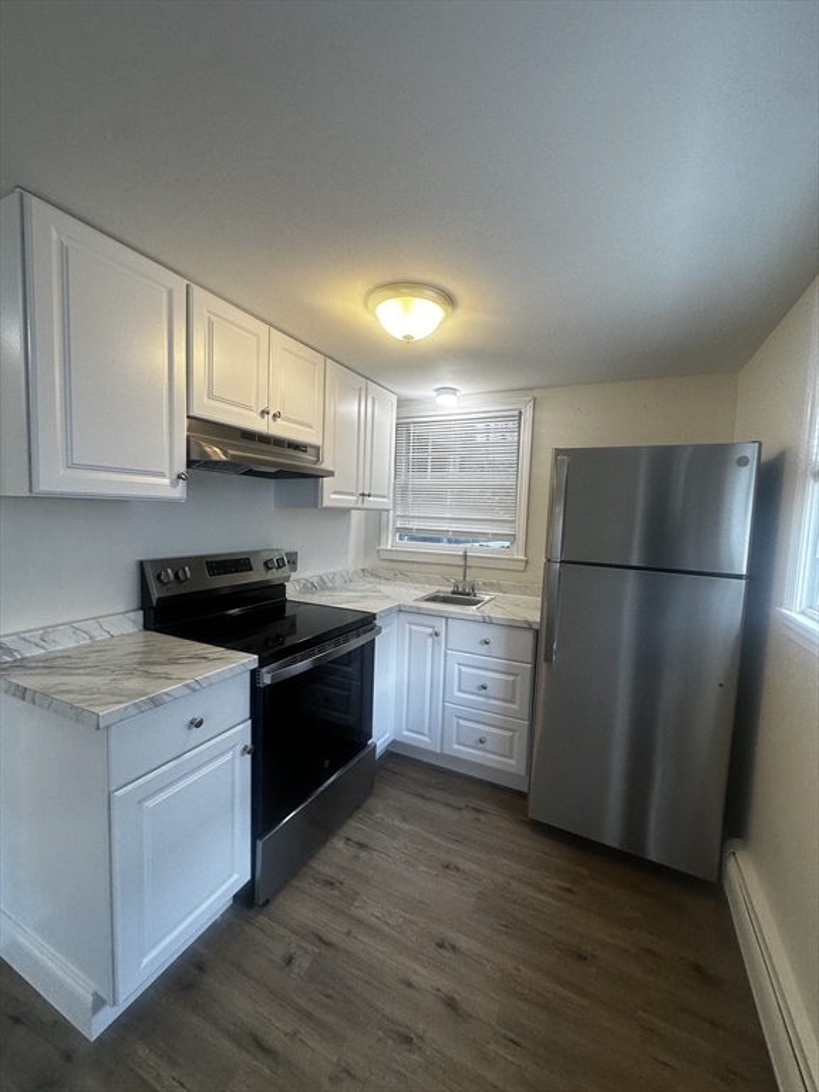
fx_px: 442
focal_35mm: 14
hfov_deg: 85.7
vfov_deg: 102.1
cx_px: 410
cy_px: 546
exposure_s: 1/120
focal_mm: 2.22
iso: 100
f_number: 2.2
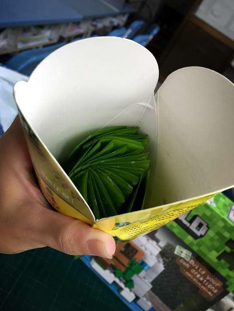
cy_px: 156
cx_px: 119
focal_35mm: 31
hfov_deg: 45.5
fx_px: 279
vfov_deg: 58.3
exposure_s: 1/15
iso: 25
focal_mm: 4.15
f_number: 2.2
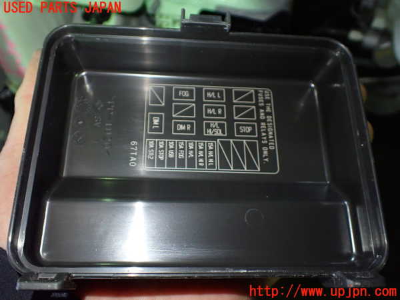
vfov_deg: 46.8
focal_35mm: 30
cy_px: 150
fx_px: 347
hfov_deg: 60.0
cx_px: 200
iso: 800
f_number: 2.3
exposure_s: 1/100
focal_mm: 5.4
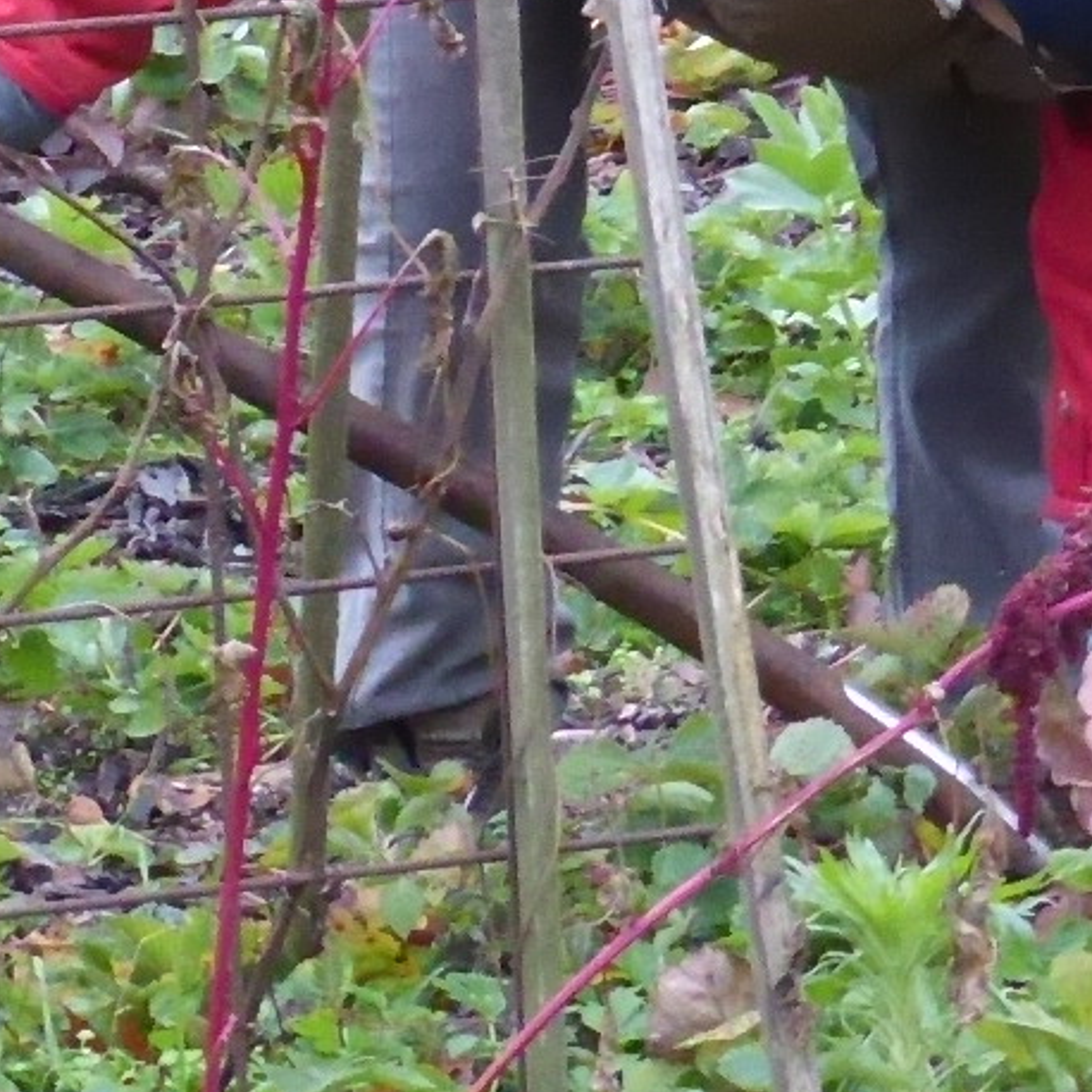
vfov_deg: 6.6
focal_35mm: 262
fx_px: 9351
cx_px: 1879
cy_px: -360
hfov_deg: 6.6
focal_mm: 9
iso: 800
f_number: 4.4
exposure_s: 1/100
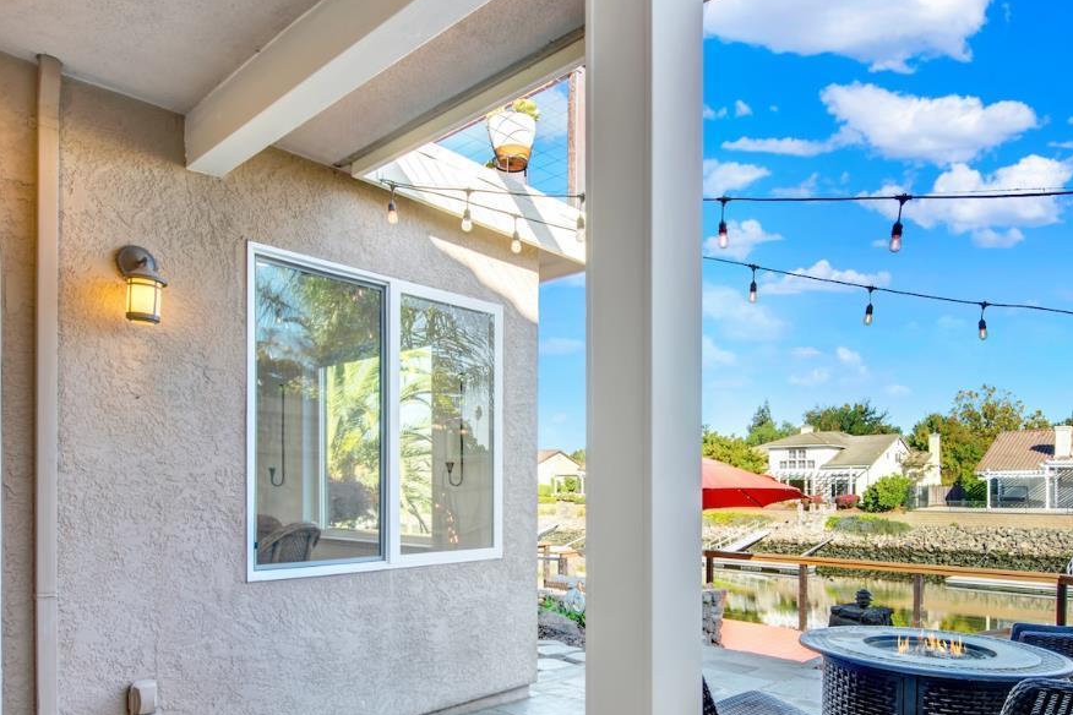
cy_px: 490
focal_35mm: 24
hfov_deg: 73.6
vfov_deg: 51.9
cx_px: 583
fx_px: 715
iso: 100
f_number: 14
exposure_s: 1/15
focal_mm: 14
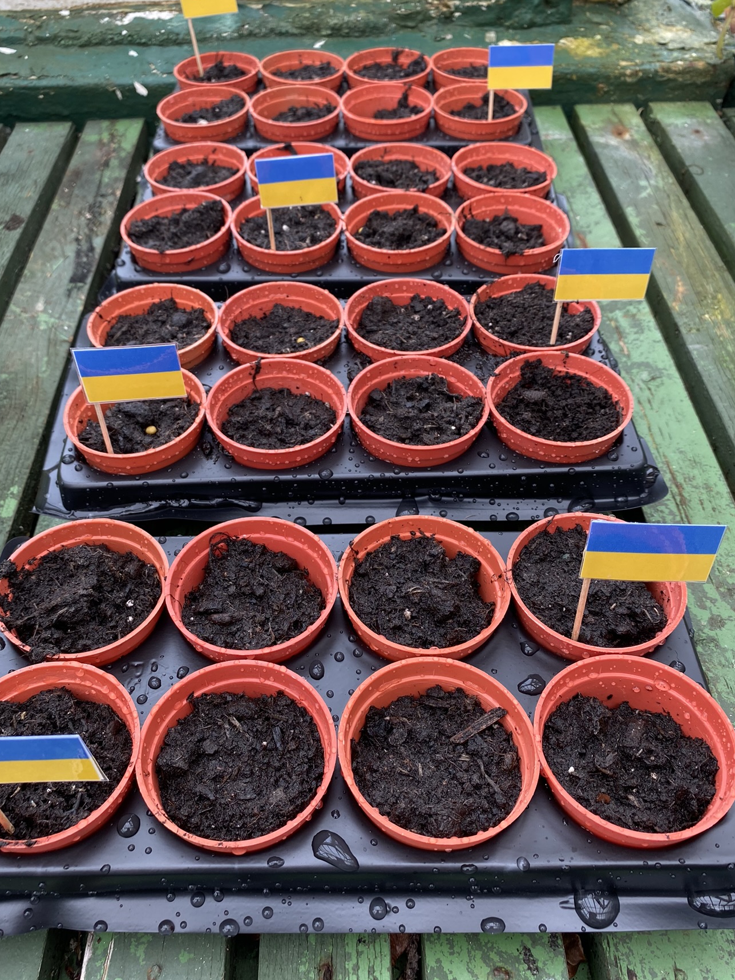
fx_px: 878
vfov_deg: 58.4
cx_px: 329
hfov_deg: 45.4
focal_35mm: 31
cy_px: 488
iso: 40
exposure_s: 1/122
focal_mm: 4.25
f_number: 1.8
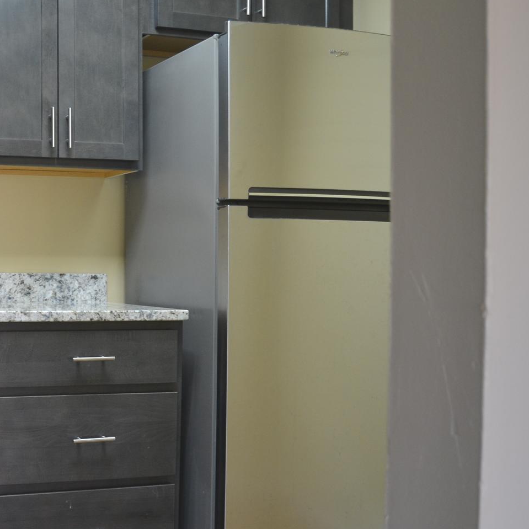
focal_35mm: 49
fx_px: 847
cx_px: -10
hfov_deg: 31.8
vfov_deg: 34.6
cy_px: 292
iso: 400
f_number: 3.5
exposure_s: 1/50
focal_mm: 18
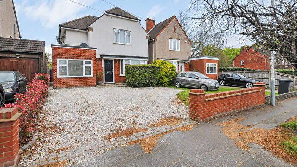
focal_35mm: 16
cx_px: 151
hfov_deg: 99.4
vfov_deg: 66.7
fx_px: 126
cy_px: 72
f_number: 5.6
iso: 200
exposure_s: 1/320
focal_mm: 10
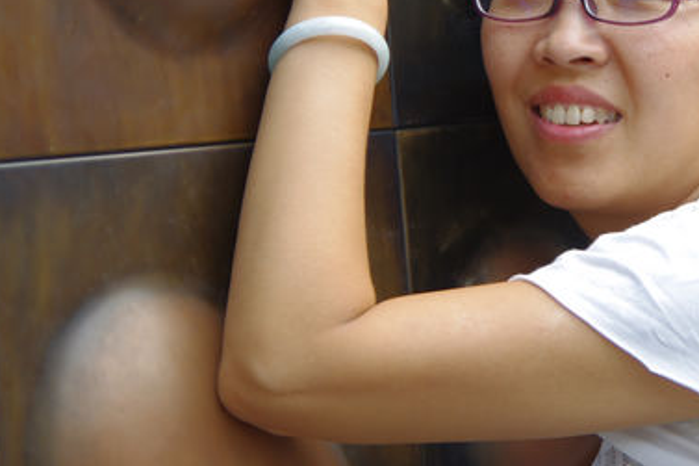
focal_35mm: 142
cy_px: 112
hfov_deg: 14.3
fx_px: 2756
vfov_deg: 9.6
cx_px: 614
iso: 100
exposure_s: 1/100
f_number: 2.8
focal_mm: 45
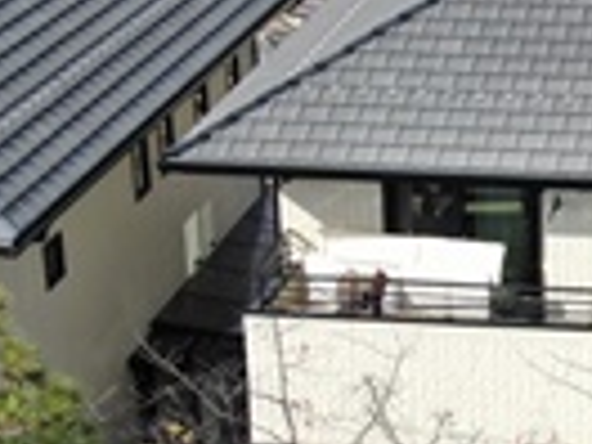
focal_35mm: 125
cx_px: 619
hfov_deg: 15.4
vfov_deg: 11.8
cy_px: 278
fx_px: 2138
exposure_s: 1/400
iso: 100
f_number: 3.8
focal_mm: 8.42
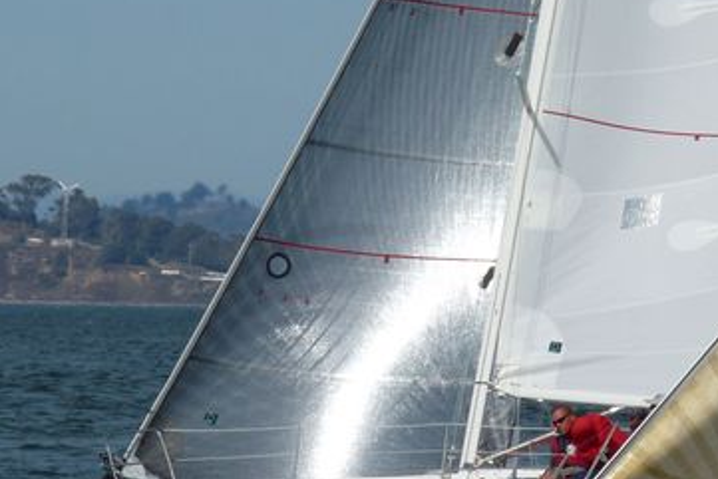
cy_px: 314
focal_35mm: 659
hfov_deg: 3.1
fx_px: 13148
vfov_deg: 2.1
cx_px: 601
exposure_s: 1/1000
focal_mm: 50.8
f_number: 6.3
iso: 100
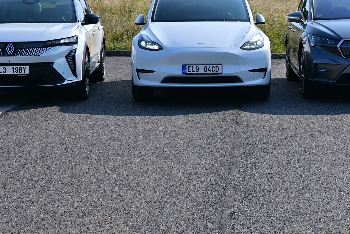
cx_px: 193
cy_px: 49
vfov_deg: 16.8
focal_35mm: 81
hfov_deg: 25.1
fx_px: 786
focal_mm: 33
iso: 250
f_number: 6.3
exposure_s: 1/2500
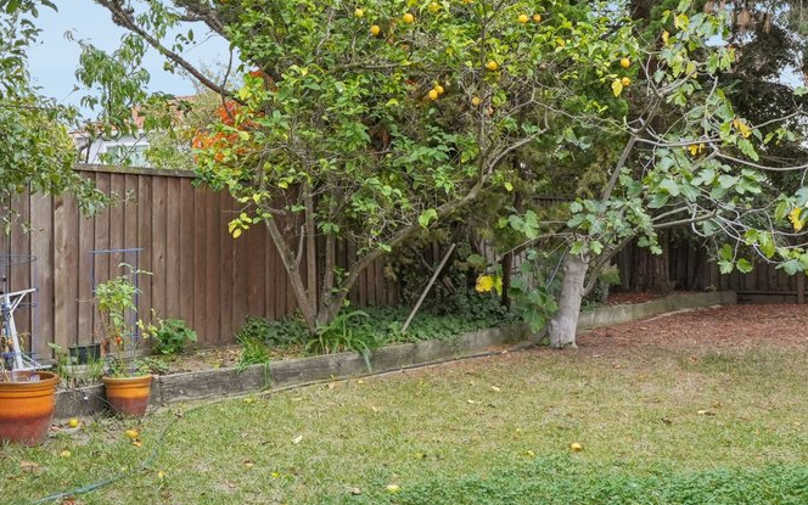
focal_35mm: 44
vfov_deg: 29.2
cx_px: 269
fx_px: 969
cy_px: 240
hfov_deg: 44.6
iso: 800
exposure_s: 1/50
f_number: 8
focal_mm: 14
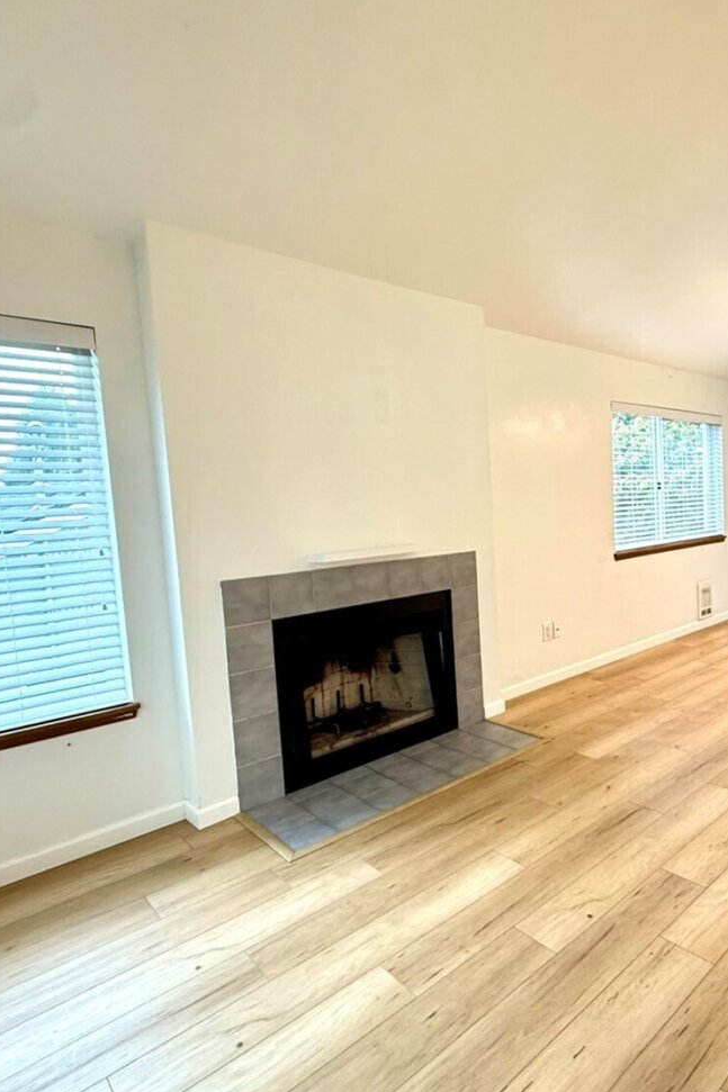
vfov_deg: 81.2
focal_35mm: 21
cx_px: 542
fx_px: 637
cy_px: 551
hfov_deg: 56.6
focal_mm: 2.22
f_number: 2.2
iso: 250
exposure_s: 1/60
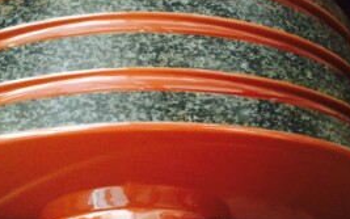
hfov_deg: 43.3
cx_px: 142
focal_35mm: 46
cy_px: 149
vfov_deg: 27.8
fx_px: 439
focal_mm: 4.15
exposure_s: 1/17
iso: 400
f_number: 2.2
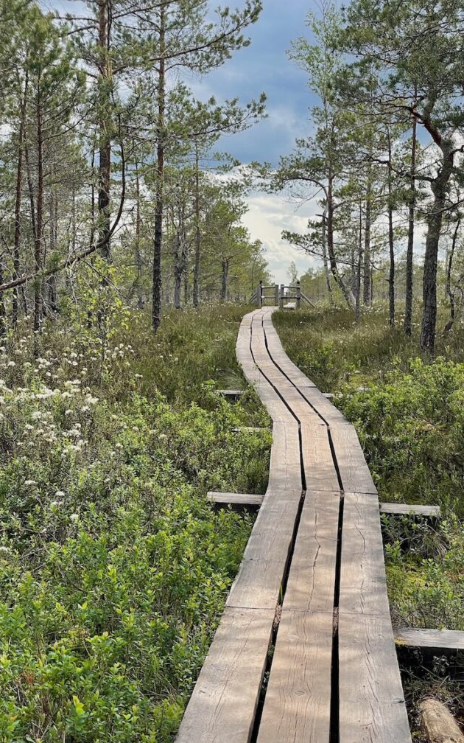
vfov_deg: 36.3
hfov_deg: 23.1
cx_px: 266
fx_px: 1133
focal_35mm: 56
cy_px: 372
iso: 25
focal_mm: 6
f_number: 2
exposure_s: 1/564
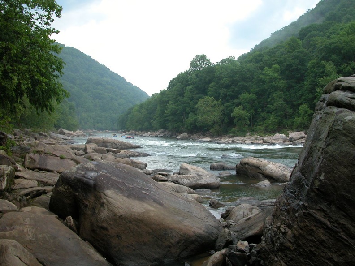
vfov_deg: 41.8
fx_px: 349
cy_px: 133
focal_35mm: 34
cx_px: 178
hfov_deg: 54.0
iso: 100
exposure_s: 1/250
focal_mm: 8.9
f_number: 4.5
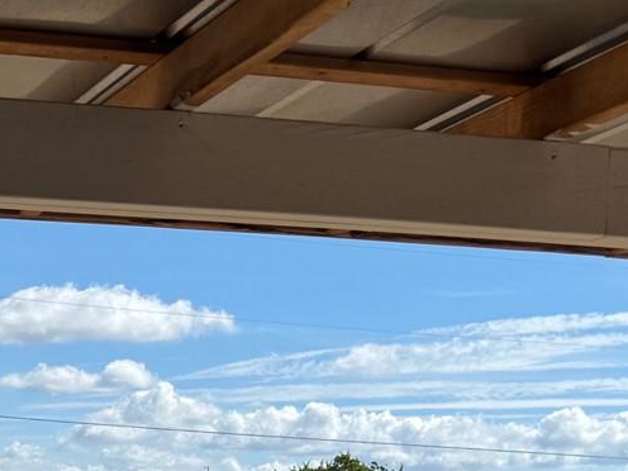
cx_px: -217
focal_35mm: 99
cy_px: 727
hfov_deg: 18.3
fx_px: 1796
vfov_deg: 13.9
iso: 80
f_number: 1.78
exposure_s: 1/4950
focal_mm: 6.76
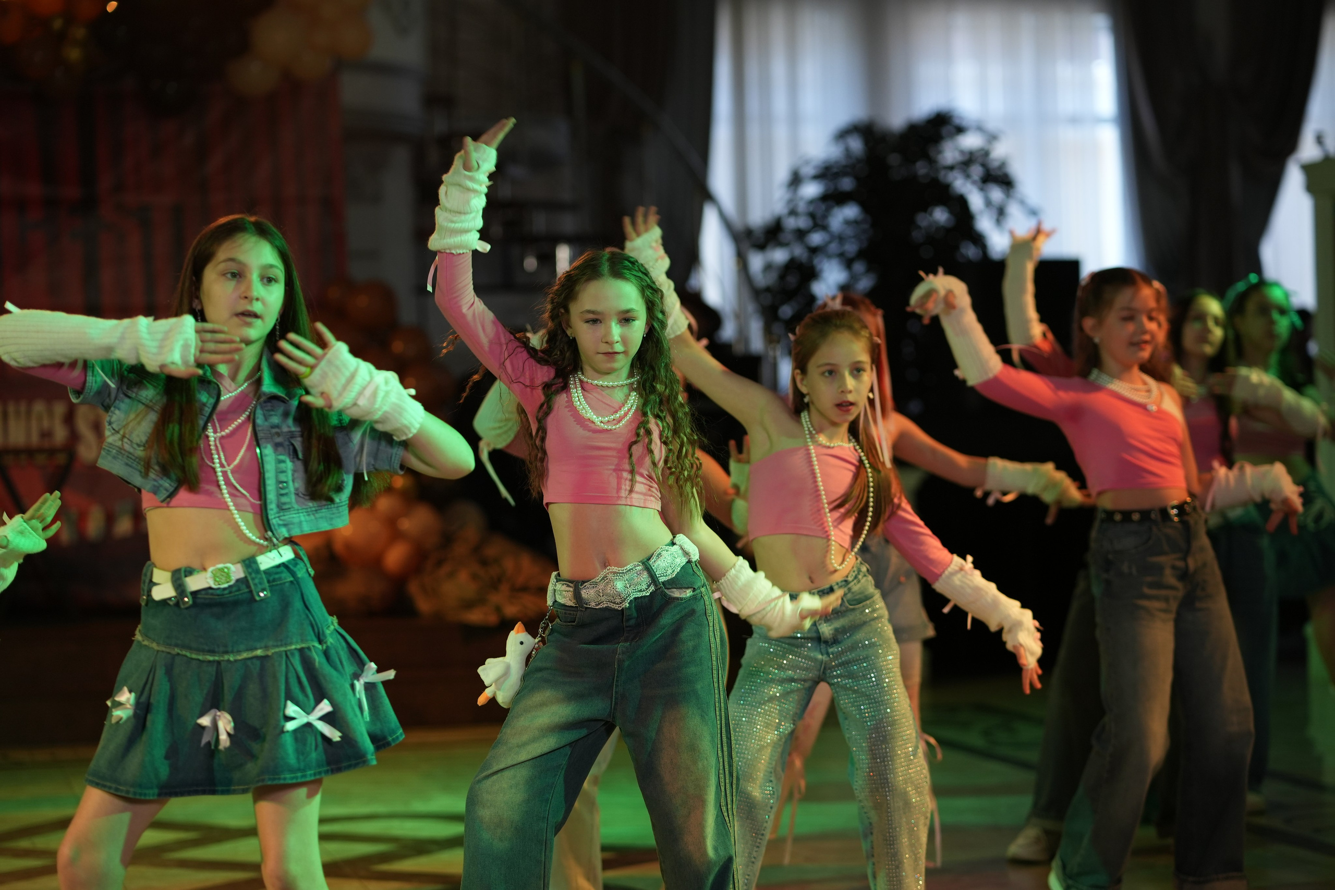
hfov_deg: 23.9
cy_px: 445
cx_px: 668
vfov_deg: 16.1
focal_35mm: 85
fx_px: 3152
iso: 800
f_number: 2.2
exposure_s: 1/400
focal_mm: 85
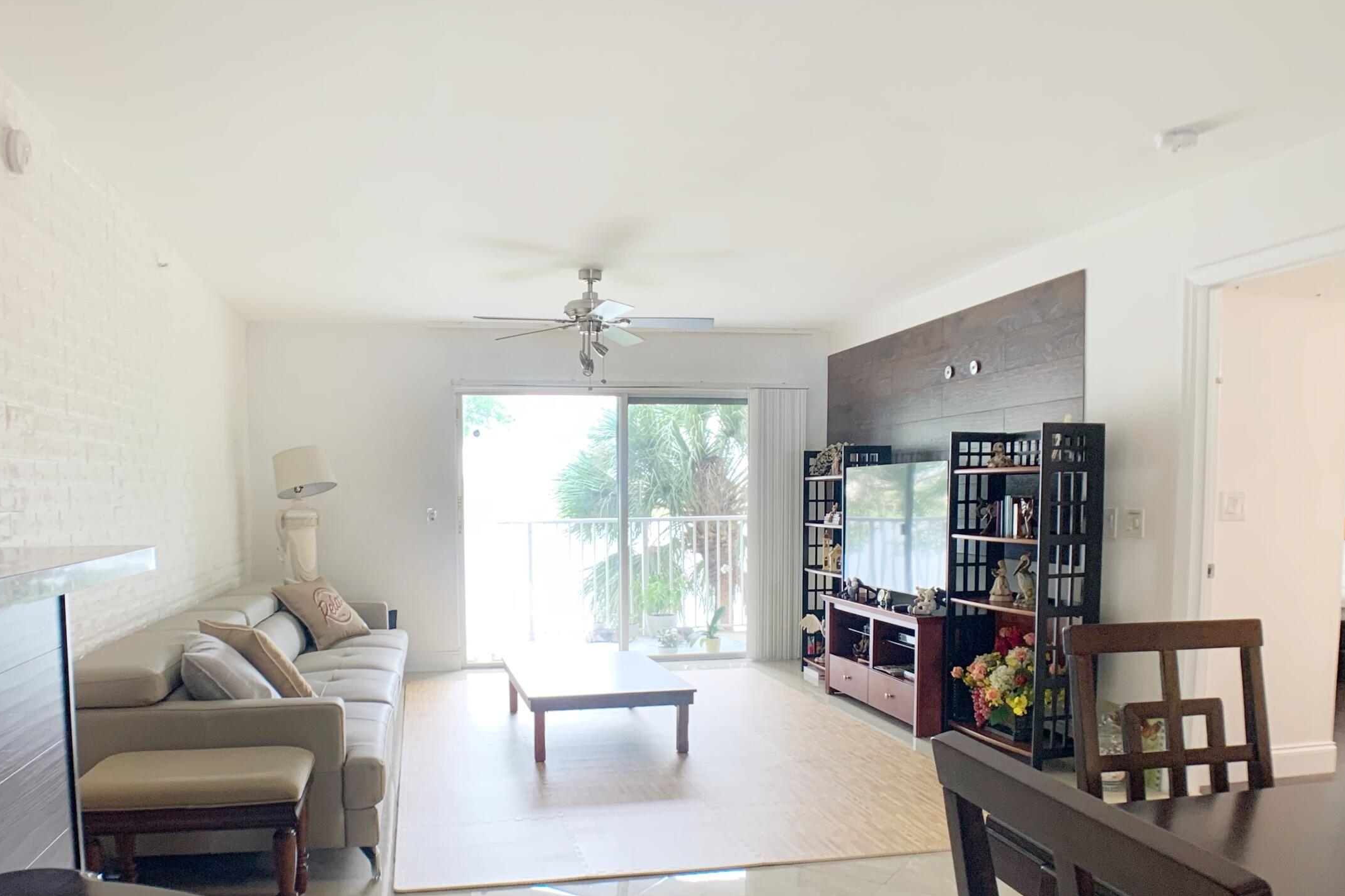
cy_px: 593
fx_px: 1420
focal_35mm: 38
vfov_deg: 34.7
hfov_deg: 50.6
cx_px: 616
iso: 100
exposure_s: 1/60
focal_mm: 4.25
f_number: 1.8
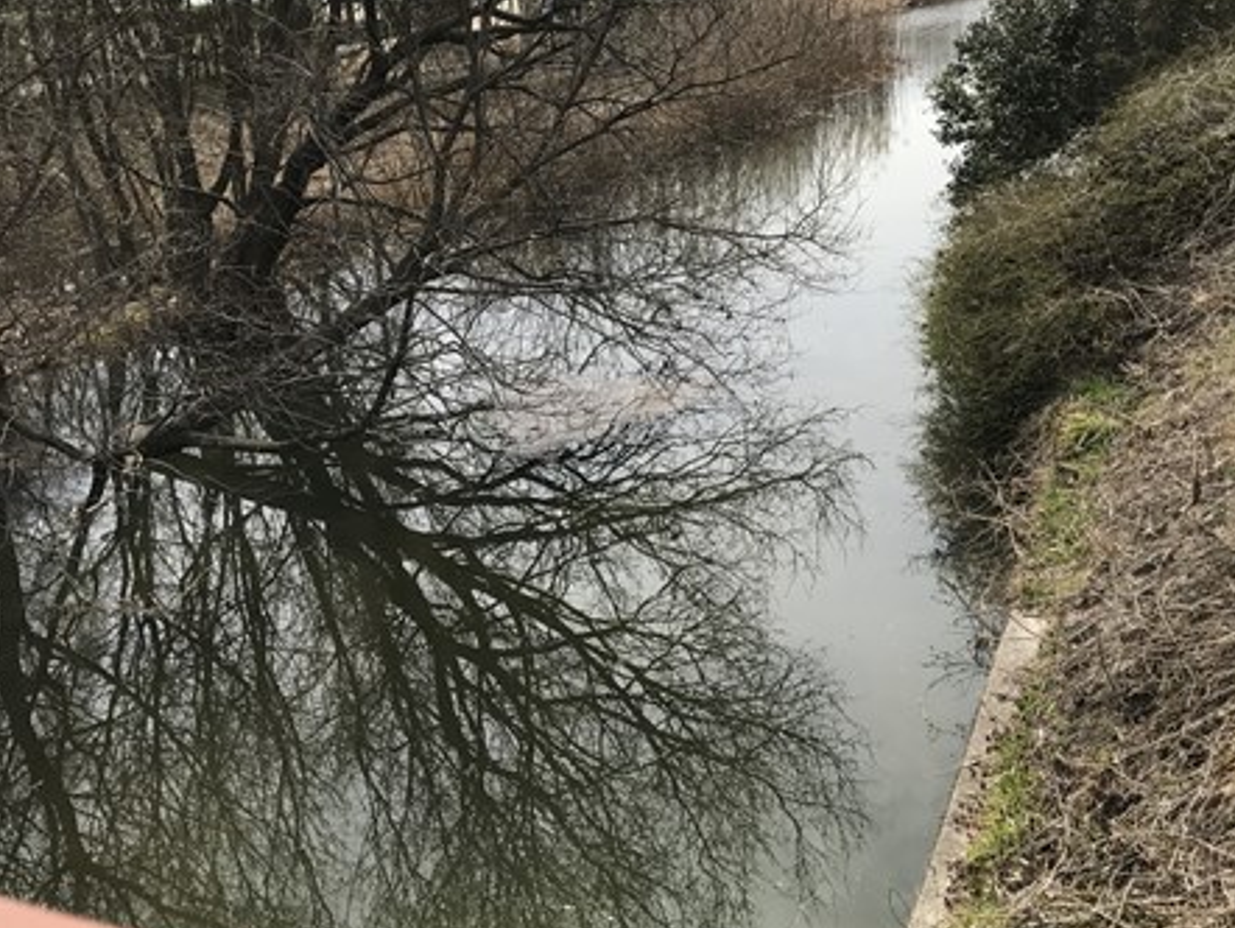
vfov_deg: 37.6
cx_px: 687
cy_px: 380
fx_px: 1356
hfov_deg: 48.9
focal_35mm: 38
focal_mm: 3.99
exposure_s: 1/1497
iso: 20
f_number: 1.8
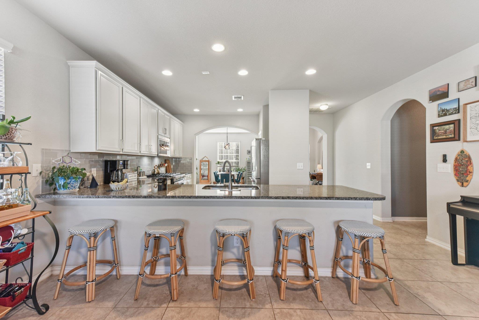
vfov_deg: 81.2
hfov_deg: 104.2
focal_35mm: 14
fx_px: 186
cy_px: 160
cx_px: 240
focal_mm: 14
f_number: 8
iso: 560
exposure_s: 1/15
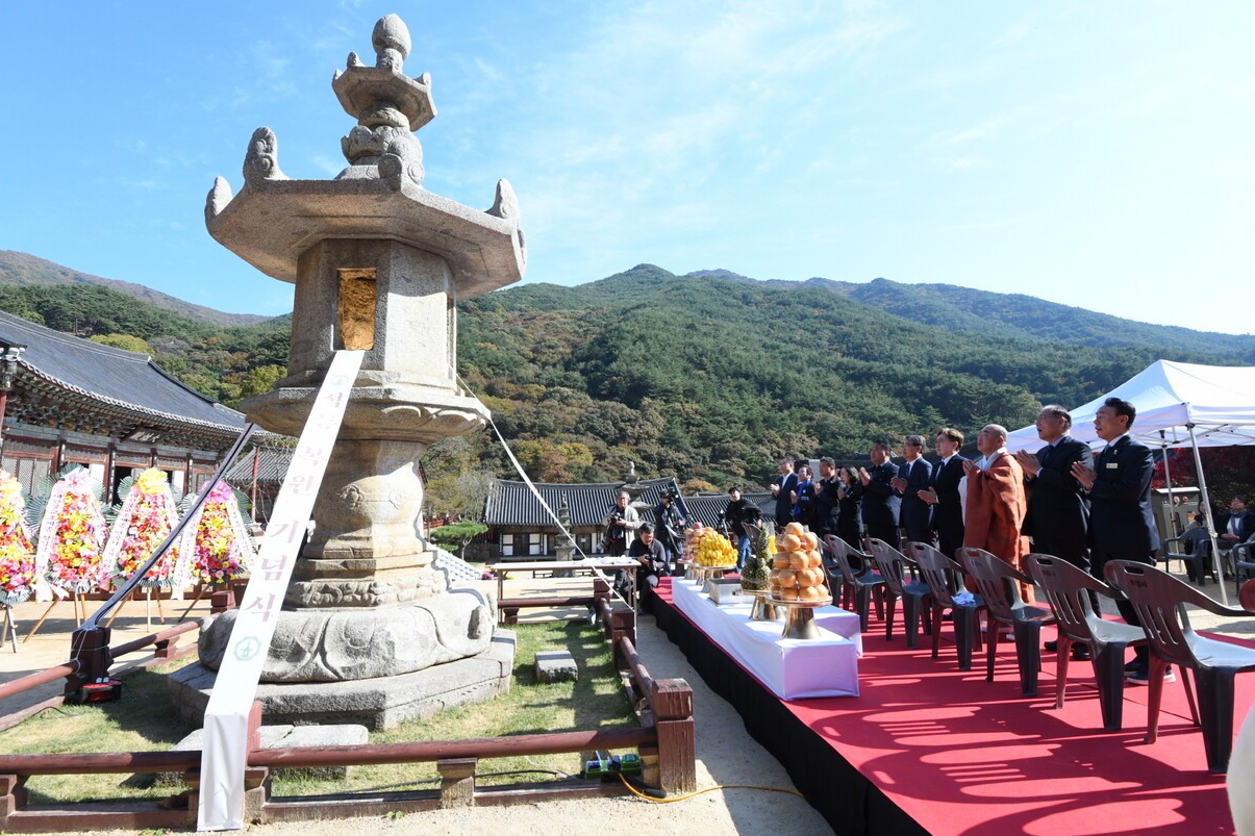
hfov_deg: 93.3
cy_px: 394
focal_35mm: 17
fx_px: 593
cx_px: 620
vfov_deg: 70.4
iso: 1000
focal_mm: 16
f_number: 11
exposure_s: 1/400
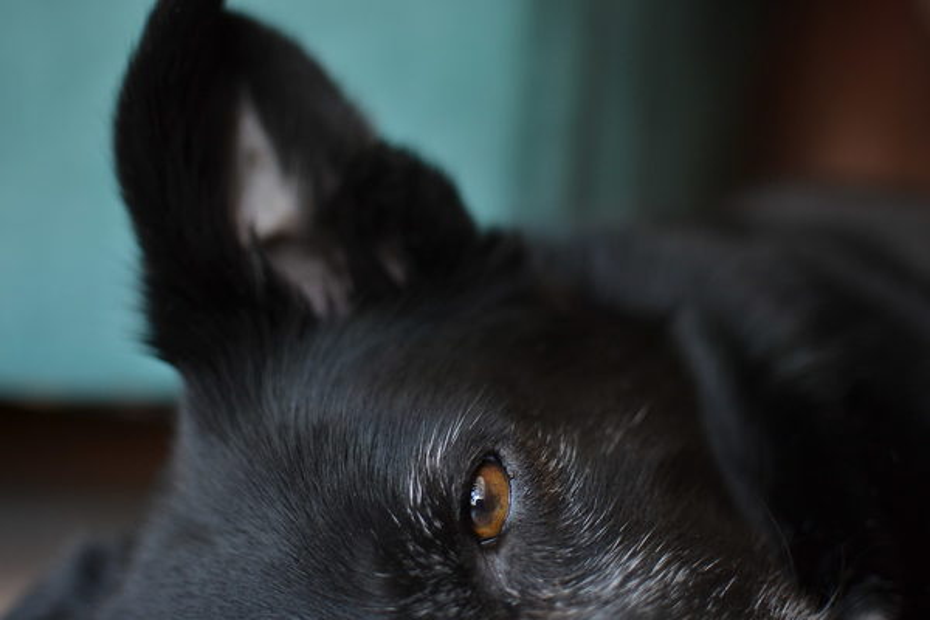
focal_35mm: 52
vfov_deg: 25.8
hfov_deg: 37.9
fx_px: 1356
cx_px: 465
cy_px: 310
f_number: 2
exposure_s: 1/80
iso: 200
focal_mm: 35
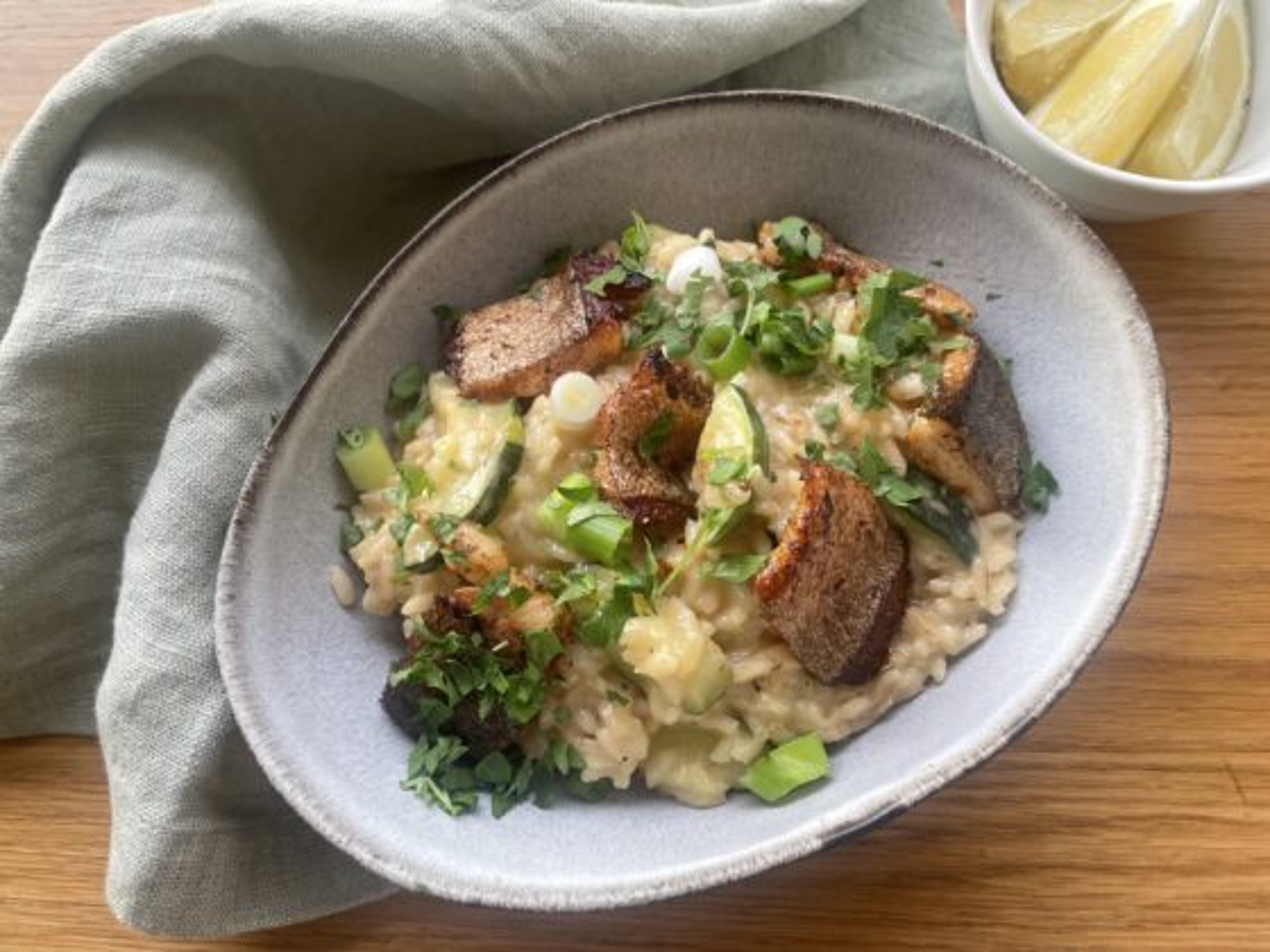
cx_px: 635
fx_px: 954
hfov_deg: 67.3
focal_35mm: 26
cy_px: 476
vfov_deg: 53.1
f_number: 1.6
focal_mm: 4.2
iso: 125
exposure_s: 1/121
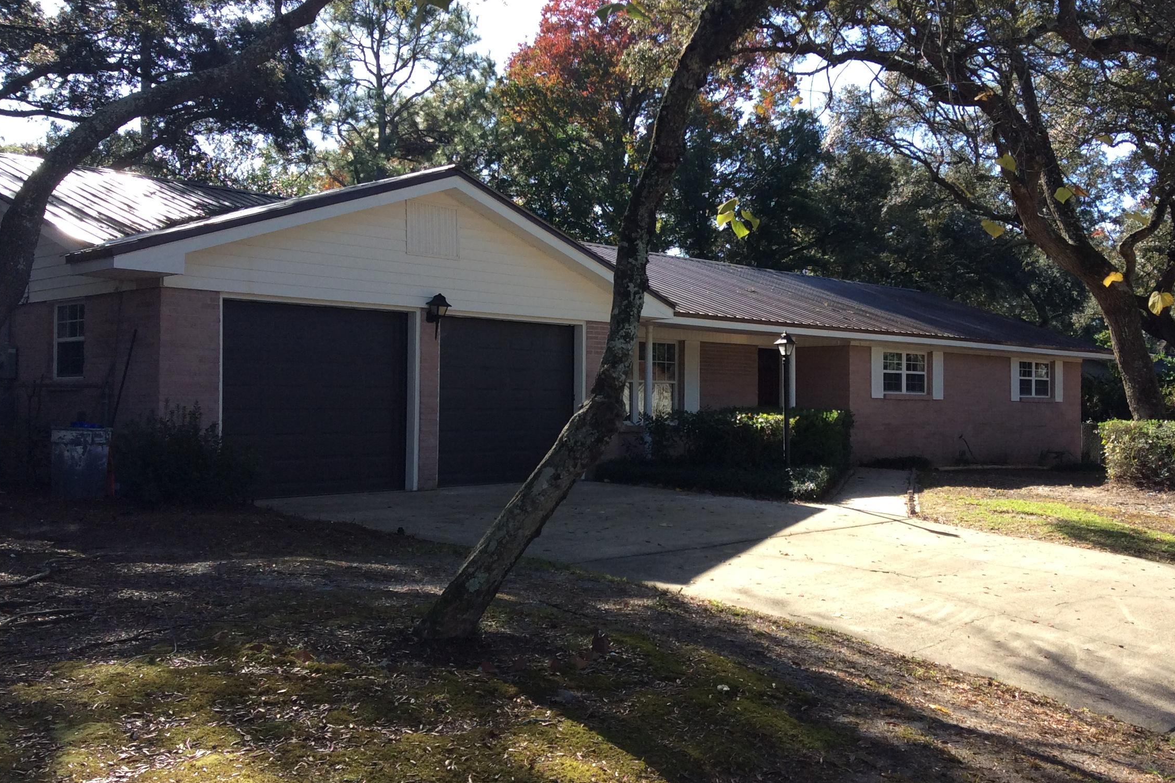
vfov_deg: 35.0
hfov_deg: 50.6
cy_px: 384
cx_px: 648
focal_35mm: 38
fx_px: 1240
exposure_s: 1/465
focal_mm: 3.3
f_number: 2.4
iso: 32
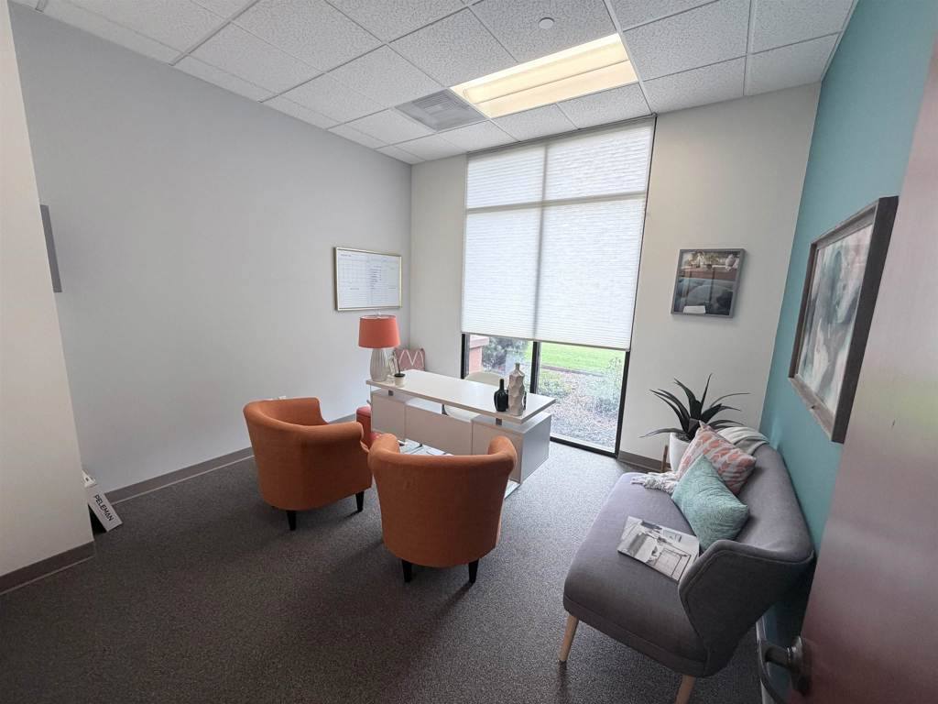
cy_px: 352
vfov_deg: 85.7
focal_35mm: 14
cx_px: 469
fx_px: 379
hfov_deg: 102.1
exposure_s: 1/121
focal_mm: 2.22
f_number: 2.2
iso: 250
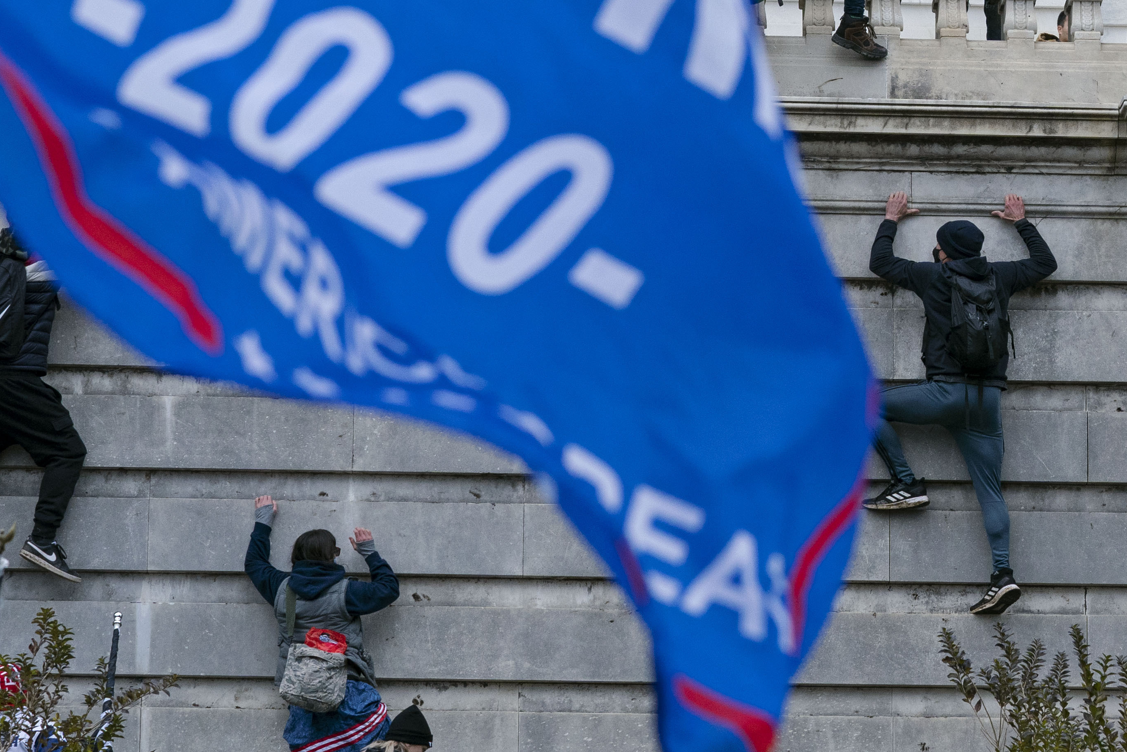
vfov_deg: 6.1
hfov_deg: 9.2
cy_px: -26
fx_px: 6981
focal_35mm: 223
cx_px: 1063
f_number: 7.1
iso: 1250
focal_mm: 102
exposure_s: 1/640
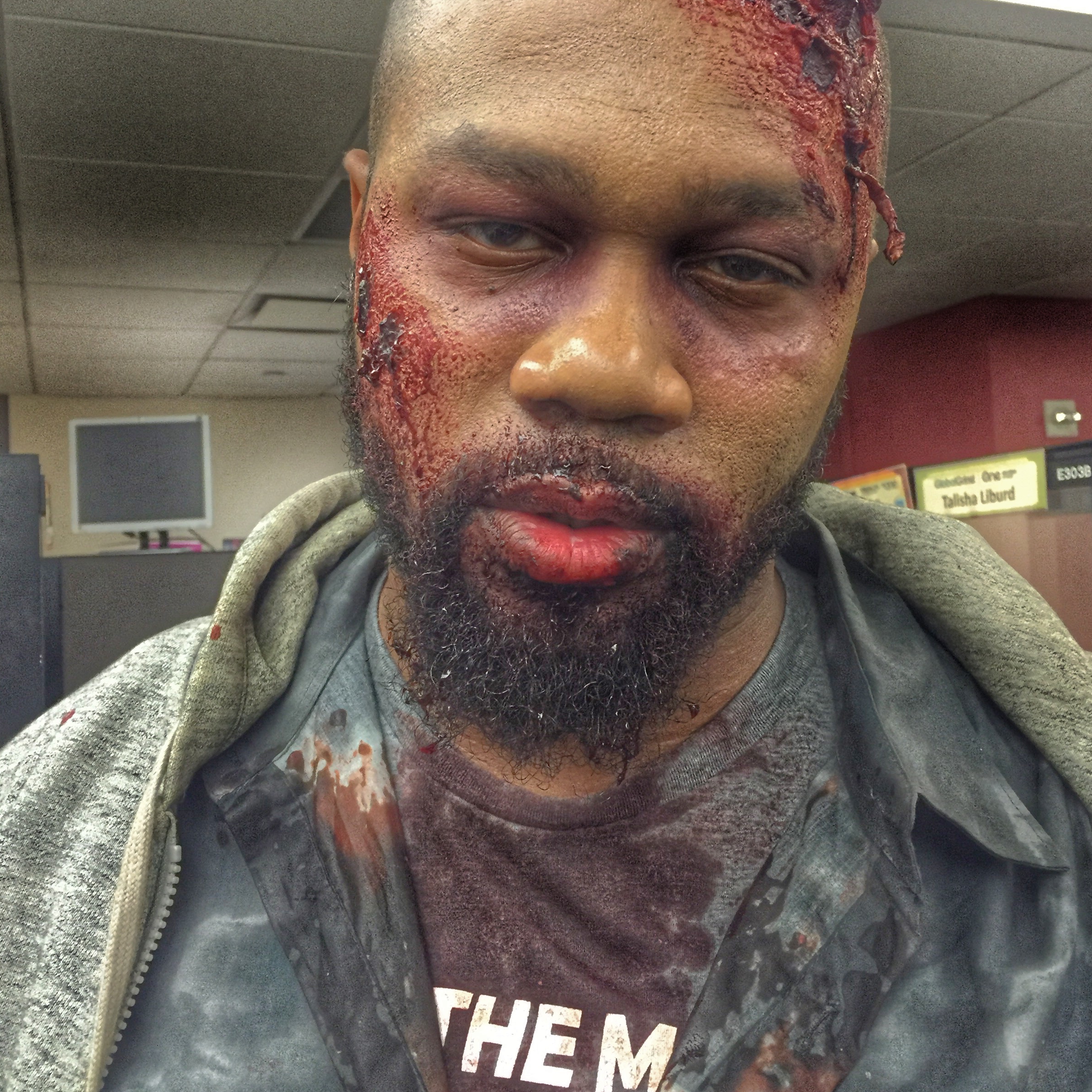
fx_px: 1249
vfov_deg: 47.1
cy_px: 481
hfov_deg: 47.2
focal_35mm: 35
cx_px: 556
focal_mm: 4.15
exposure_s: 1/30
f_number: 2.2
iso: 250
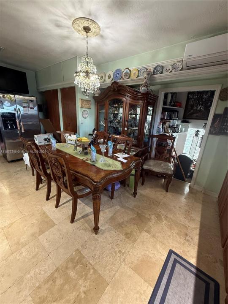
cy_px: 152
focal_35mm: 14
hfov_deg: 85.7
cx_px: 114
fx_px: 123
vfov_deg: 102.1
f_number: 2.2
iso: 500
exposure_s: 1/60
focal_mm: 2.22
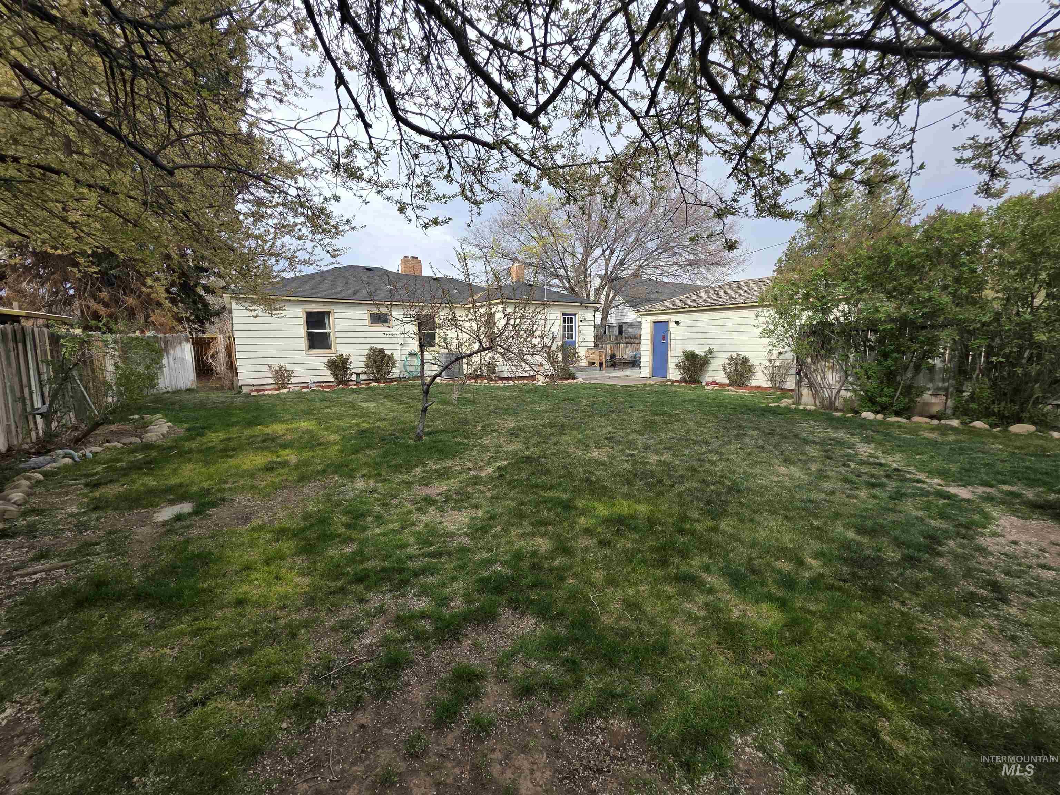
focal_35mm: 13
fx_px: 398
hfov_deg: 106.2
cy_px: 398
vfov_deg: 89.9
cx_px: 530
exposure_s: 1/684
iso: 40
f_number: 1.9
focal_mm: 2.2
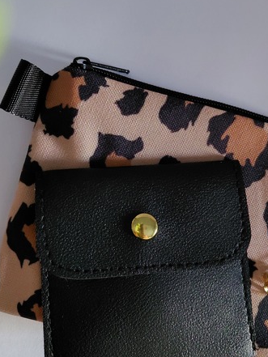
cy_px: 180
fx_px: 351
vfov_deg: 53.9
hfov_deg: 41.8
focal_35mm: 34
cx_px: 149
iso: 1250
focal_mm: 4.69
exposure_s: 1/24
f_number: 1.8
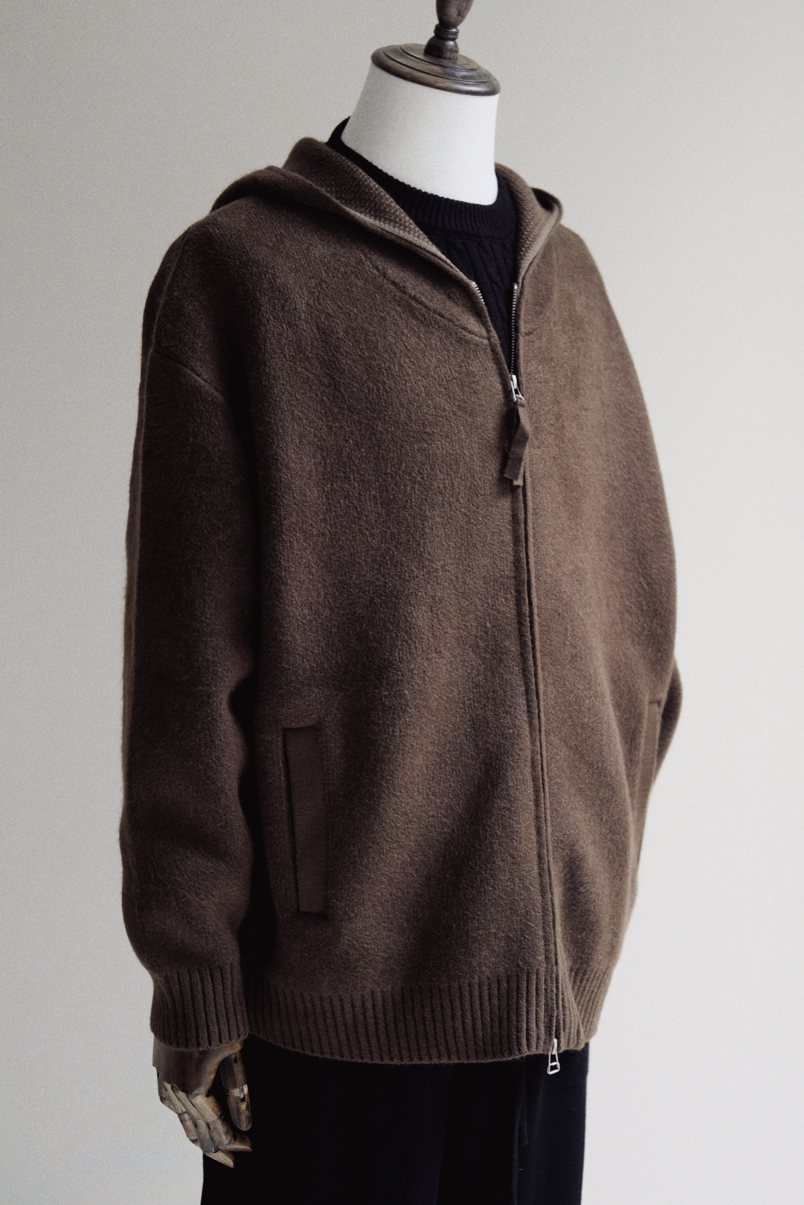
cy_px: 602
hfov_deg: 25.5
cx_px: 402
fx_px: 1775
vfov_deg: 37.5
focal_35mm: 53
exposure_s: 1/85
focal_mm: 35
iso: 320
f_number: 2
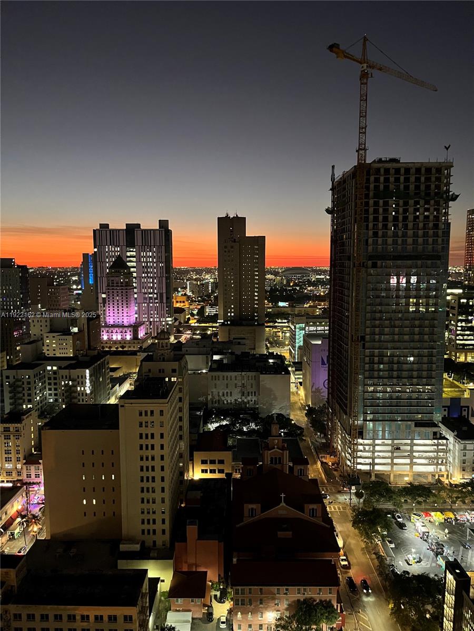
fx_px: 475
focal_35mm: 26
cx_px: 237
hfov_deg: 53.1
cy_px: 316
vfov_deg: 67.3
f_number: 1.6
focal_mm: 5.1
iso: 800
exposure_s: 1/30
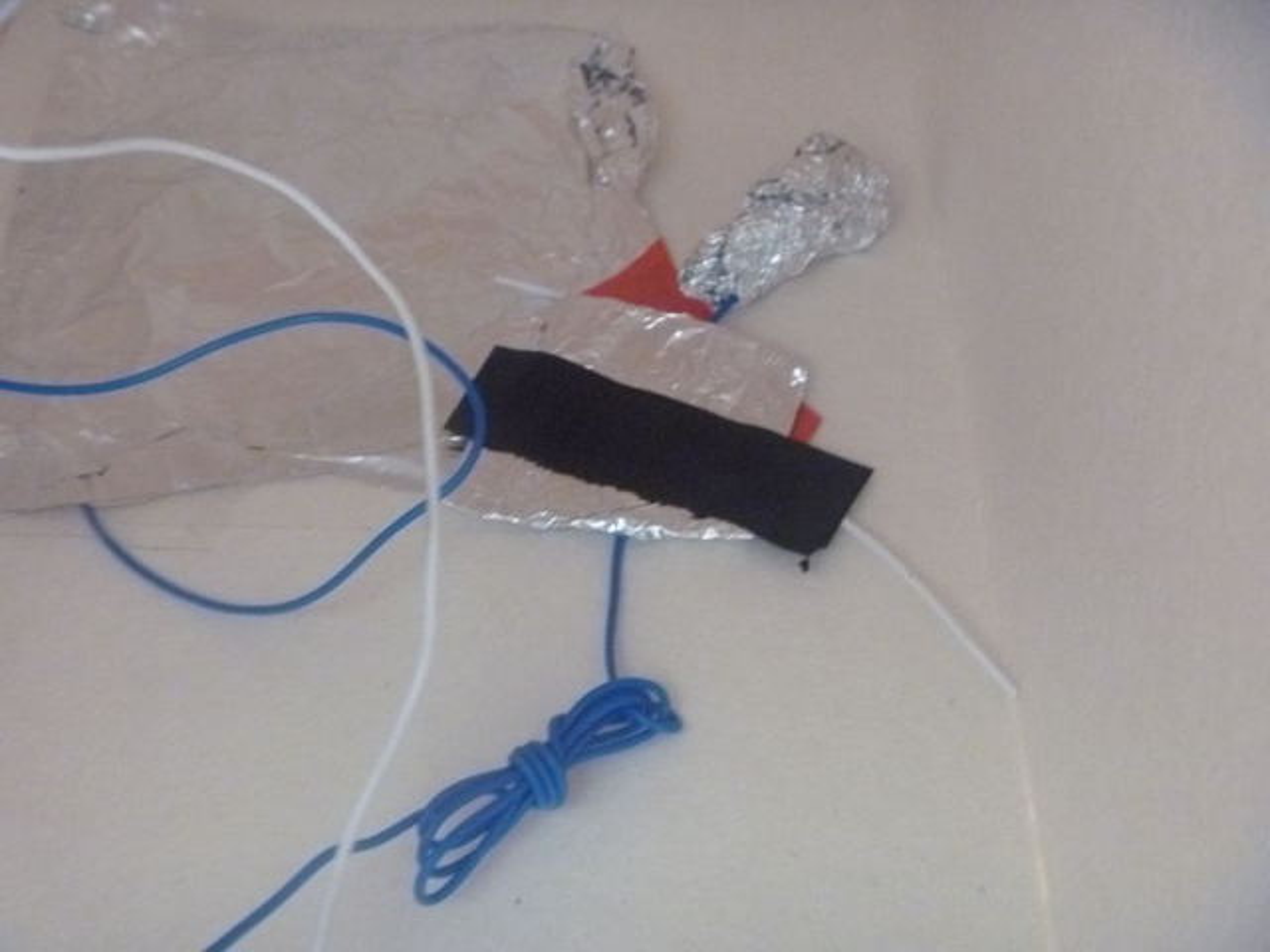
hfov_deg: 52.6
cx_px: 635
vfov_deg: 40.7
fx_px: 1284
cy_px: 476
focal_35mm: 35
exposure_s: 1/25
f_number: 3.5
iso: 800
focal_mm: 6.3
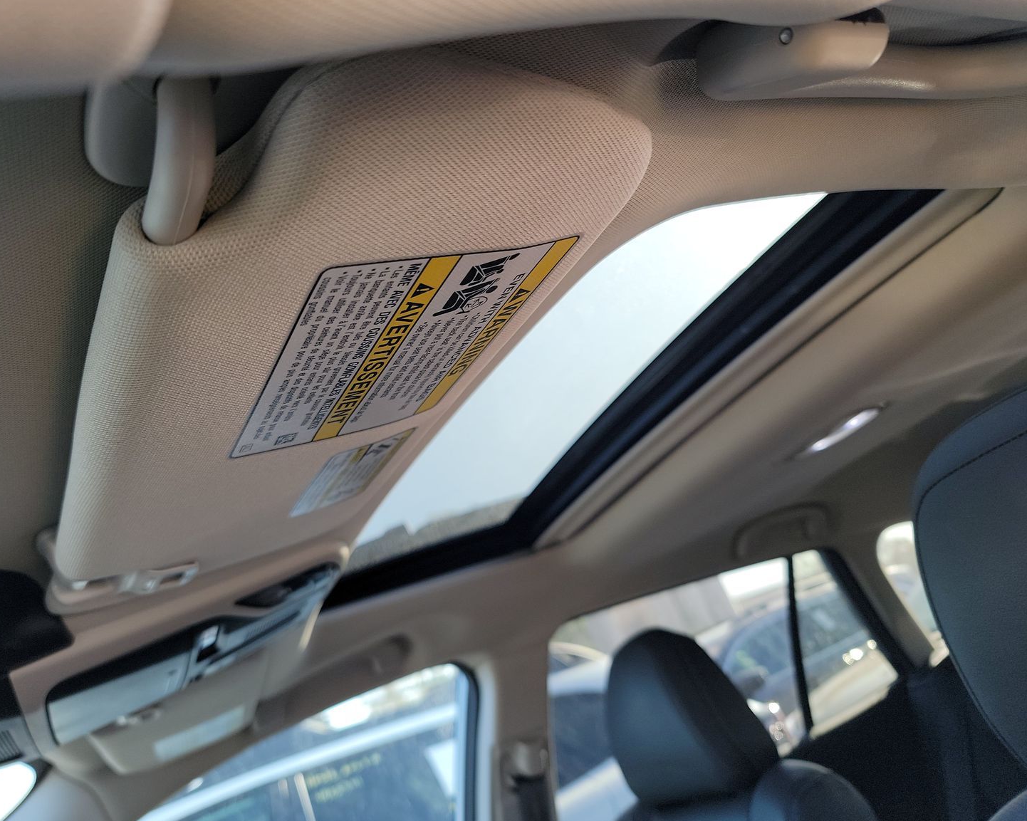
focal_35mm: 26
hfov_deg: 65.9
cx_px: 459
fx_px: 790
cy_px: 399
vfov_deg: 54.9
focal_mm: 6.7
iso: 65
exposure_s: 1/119
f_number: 1.8
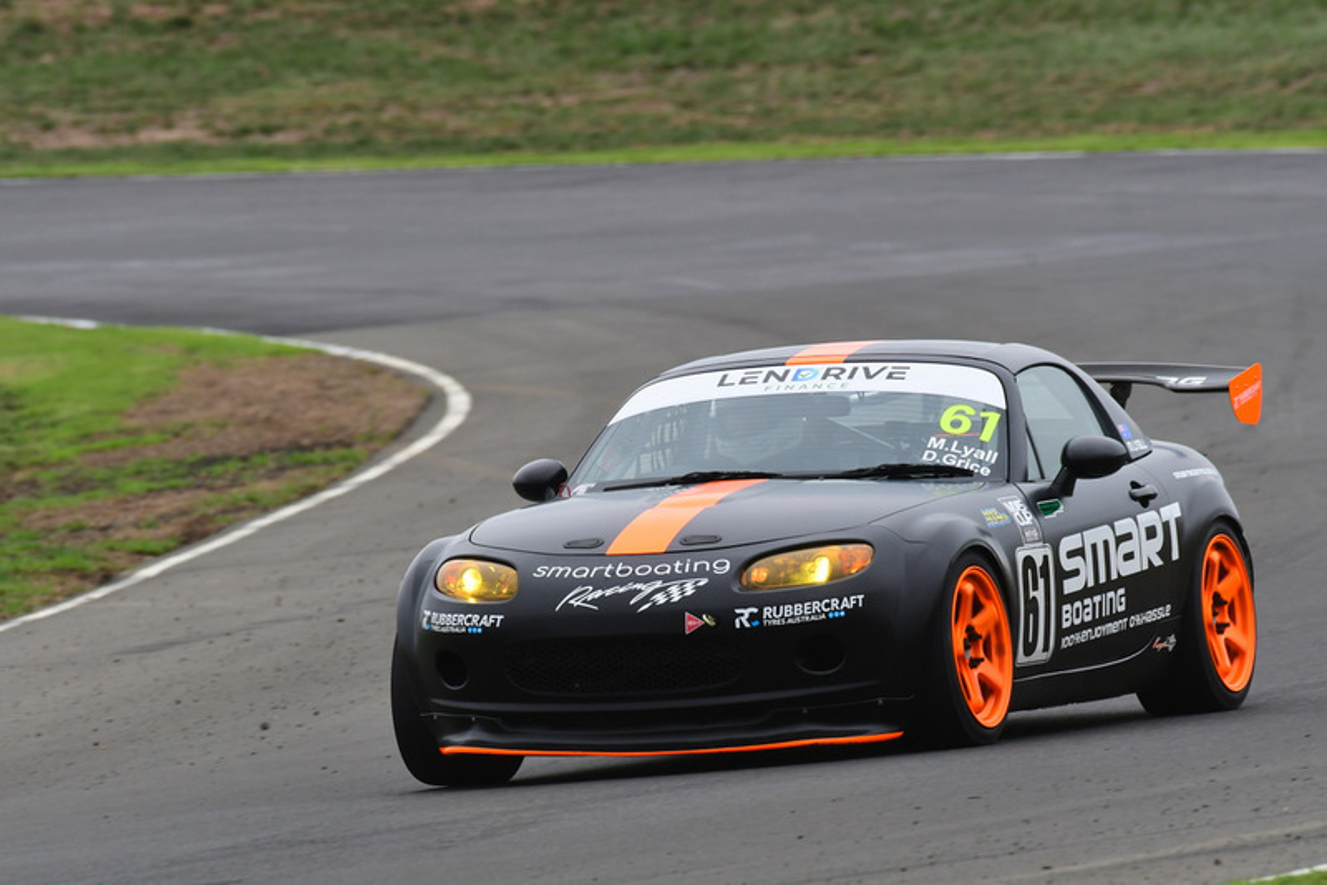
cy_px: 442
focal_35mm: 750
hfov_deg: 2.7
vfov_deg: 1.8
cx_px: 664
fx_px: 27654
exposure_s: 1/640
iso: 640
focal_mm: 500
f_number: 10
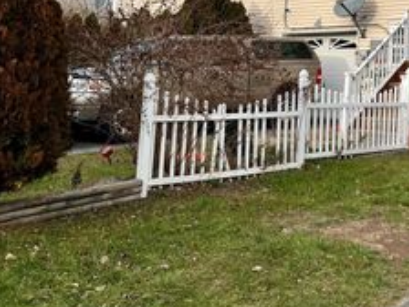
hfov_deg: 30.6
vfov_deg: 24.1
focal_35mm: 58
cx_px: 420
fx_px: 685
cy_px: -1
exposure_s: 1/2252
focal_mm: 5.7
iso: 50
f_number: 1.5
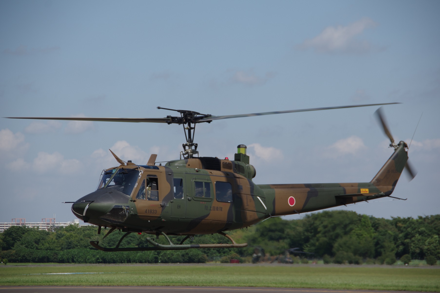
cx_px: 220
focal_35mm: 180
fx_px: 2198
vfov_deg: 7.6
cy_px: 146
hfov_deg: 11.4
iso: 100
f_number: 6.3
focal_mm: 120
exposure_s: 1/640
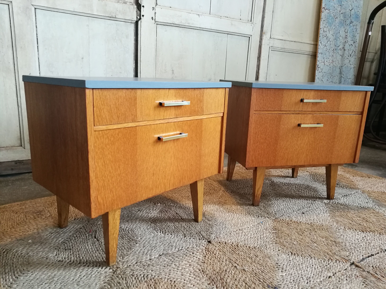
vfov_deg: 51.4
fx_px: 301
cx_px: 193
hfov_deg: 65.3
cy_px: 144
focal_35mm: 27
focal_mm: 4.5
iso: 320
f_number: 2.2
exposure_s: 1/25
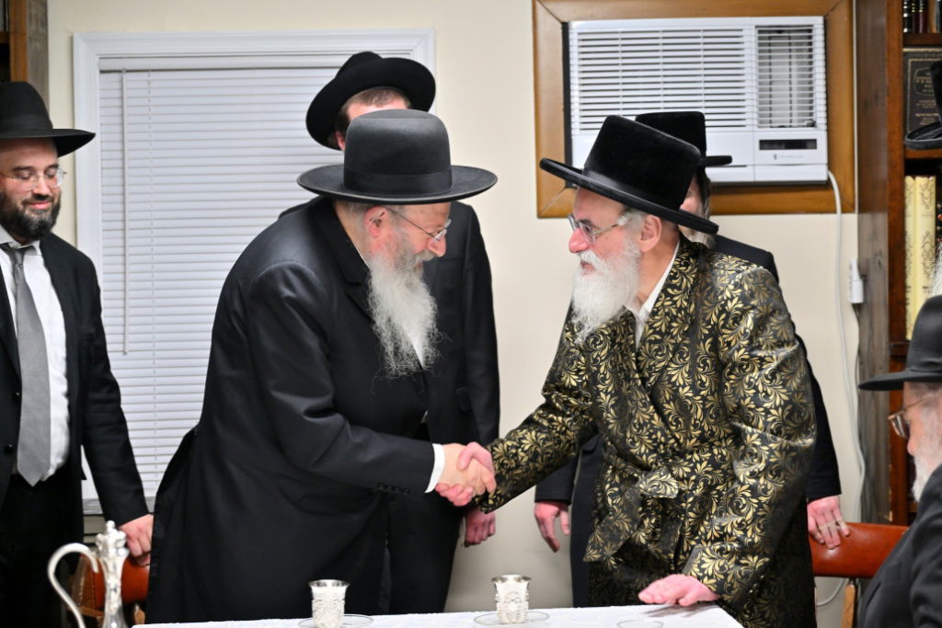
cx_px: 471
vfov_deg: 20.6
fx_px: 1727
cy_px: 314
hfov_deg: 30.5
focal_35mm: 66
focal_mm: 66
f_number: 4
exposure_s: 1/160
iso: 800
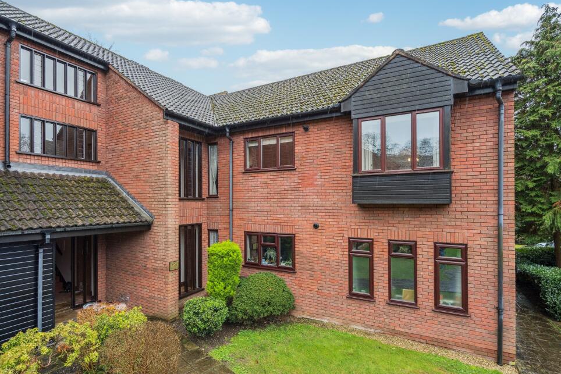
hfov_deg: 93.2
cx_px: 289
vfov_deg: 70.4
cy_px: 182
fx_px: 265
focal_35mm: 17
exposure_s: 1/160
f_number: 5.6
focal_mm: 16
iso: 640
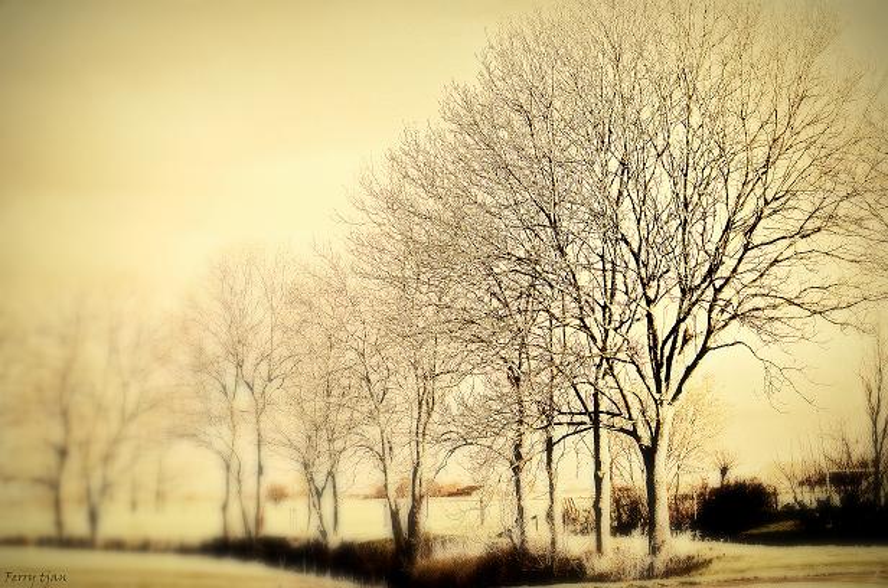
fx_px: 2585
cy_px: 294
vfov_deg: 13.0
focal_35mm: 105
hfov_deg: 19.5
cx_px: 444
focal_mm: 70
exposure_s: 1/1250
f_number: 5.6
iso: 500
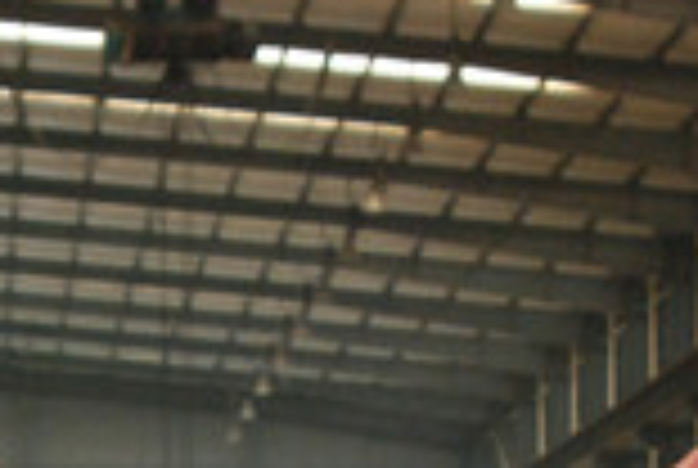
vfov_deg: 5.7
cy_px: 842
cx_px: -18
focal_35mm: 237
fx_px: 4609
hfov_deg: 8.6
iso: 1000
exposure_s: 1/200
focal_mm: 35
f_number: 7.1
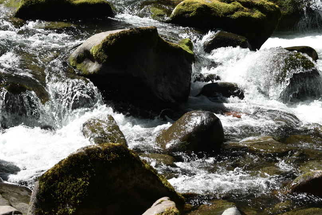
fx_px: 876
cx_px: 172
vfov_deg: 13.9
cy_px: 66
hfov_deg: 20.8
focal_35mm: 98
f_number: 8
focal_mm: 62
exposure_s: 1/250
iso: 100
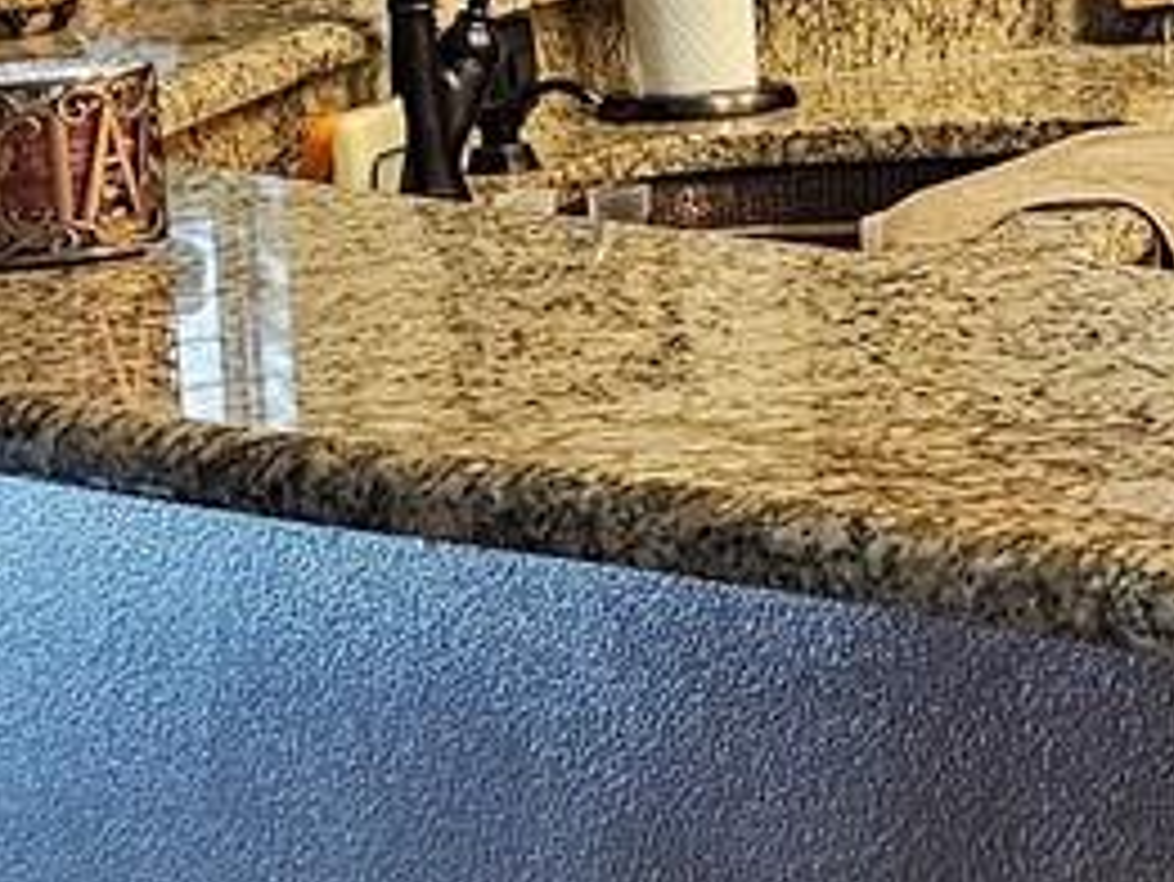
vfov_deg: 10.4
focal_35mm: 141
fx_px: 4784
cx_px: 2654
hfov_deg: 11.8
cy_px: -45
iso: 500
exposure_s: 1/30
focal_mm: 6.3
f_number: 1.7
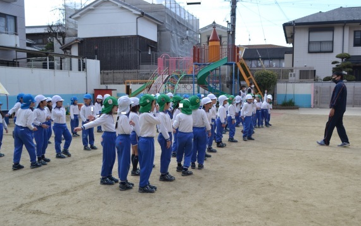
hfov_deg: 52.8
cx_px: 181
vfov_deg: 34.4
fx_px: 364
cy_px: 119
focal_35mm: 37
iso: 100
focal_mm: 24
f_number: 6.3
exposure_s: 1/160
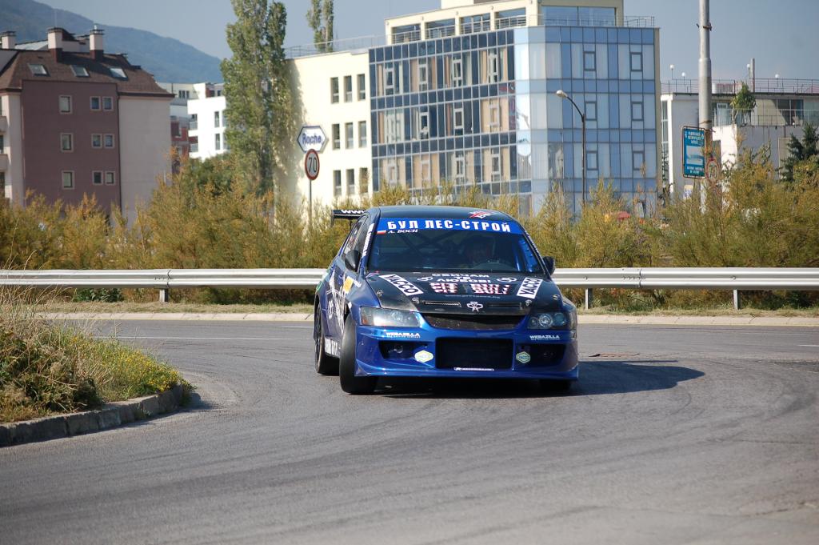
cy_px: 272
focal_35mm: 135
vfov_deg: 10.1
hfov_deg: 15.2
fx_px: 3069
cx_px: 410
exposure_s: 1/1000
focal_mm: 90
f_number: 4.5
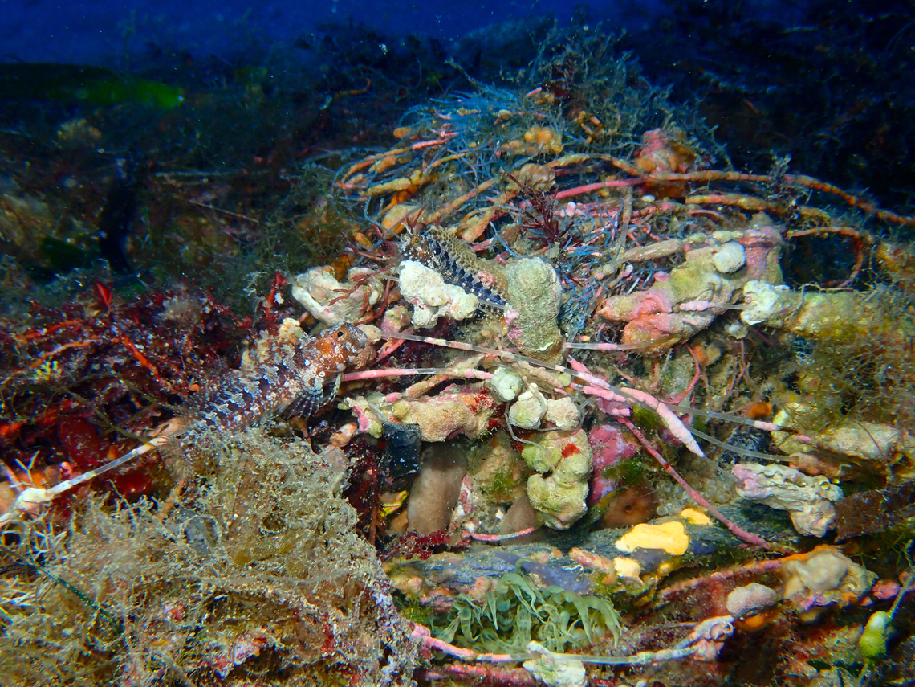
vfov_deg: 29.7
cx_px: 458
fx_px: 1295
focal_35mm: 49
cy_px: 344
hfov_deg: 38.9
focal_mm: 8.99
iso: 200
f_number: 4.5
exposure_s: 1/100
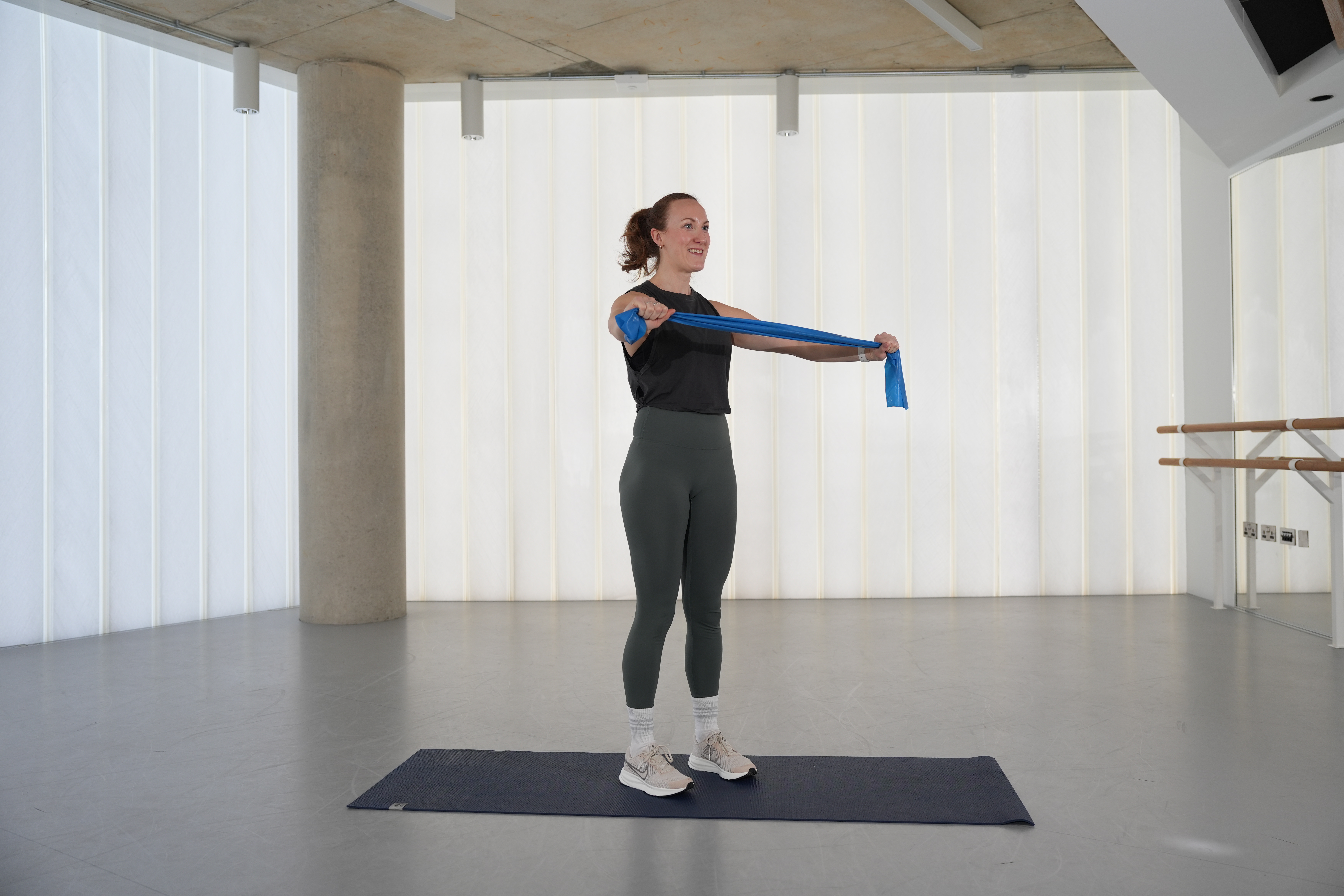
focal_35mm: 30
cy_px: 448
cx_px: 672
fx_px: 1120
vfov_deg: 43.6
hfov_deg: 61.9
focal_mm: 30
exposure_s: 1/250
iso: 320
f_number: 2.8
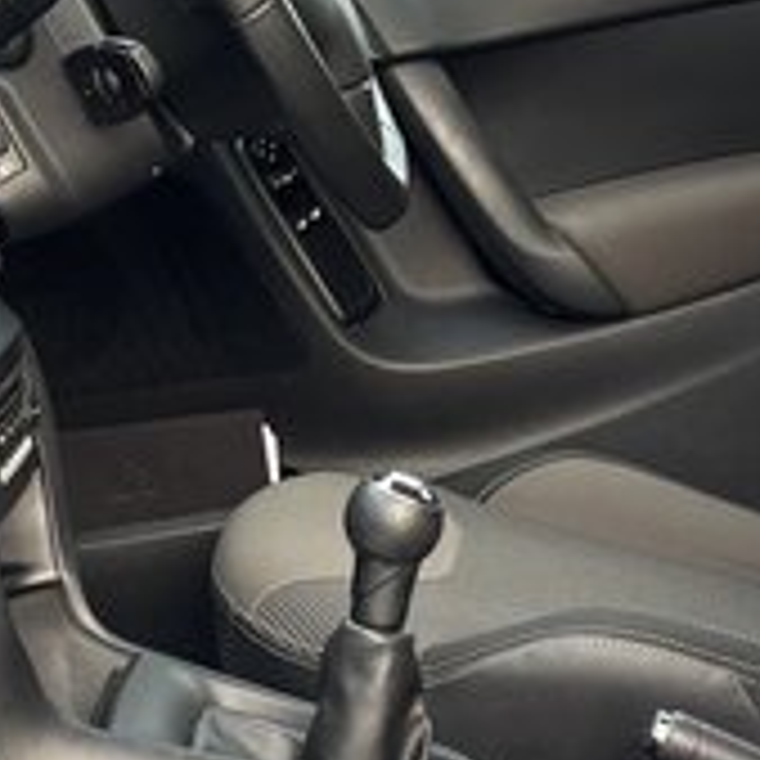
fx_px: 2707
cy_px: 612
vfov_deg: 15.9
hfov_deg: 16.0
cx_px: 297
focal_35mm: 109
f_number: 1.6
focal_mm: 5.96
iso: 125
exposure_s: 1/82
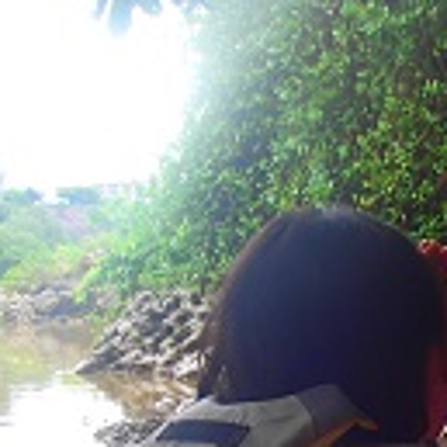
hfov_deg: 18.0
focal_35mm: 96
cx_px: 357
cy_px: 386
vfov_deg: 17.9
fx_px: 1403
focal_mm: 5
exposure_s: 1/80
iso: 100
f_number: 3.9
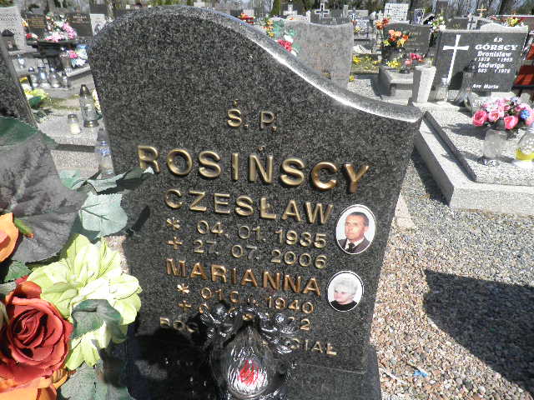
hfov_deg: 71.6
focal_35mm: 24
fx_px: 370
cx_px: 267
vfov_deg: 56.8
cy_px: 200
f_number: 8.3
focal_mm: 4.3
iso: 64
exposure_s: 1/125
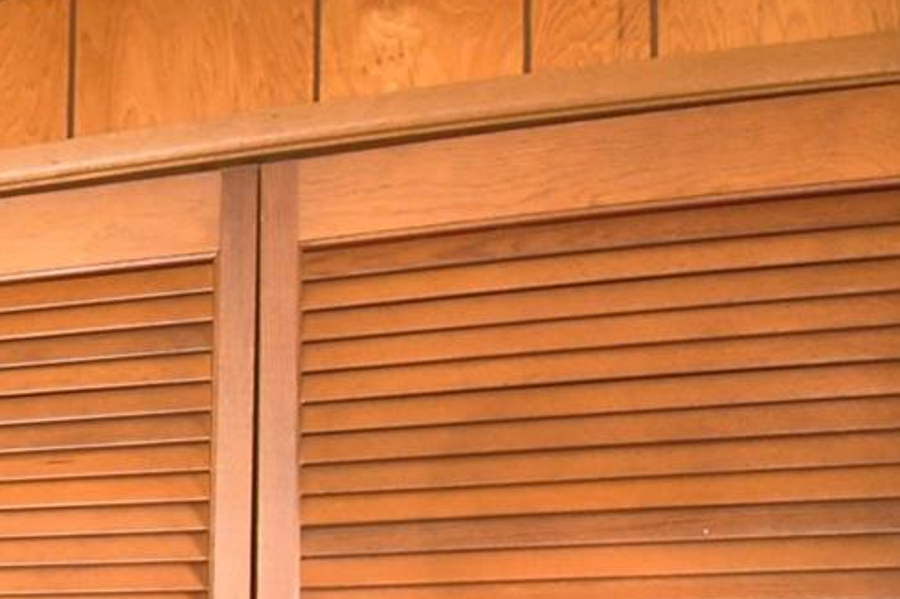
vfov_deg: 24.3
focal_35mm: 49
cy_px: 763
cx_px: -444
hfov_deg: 27.7
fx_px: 1224
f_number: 4.5
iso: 2000
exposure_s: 1/30
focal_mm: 10
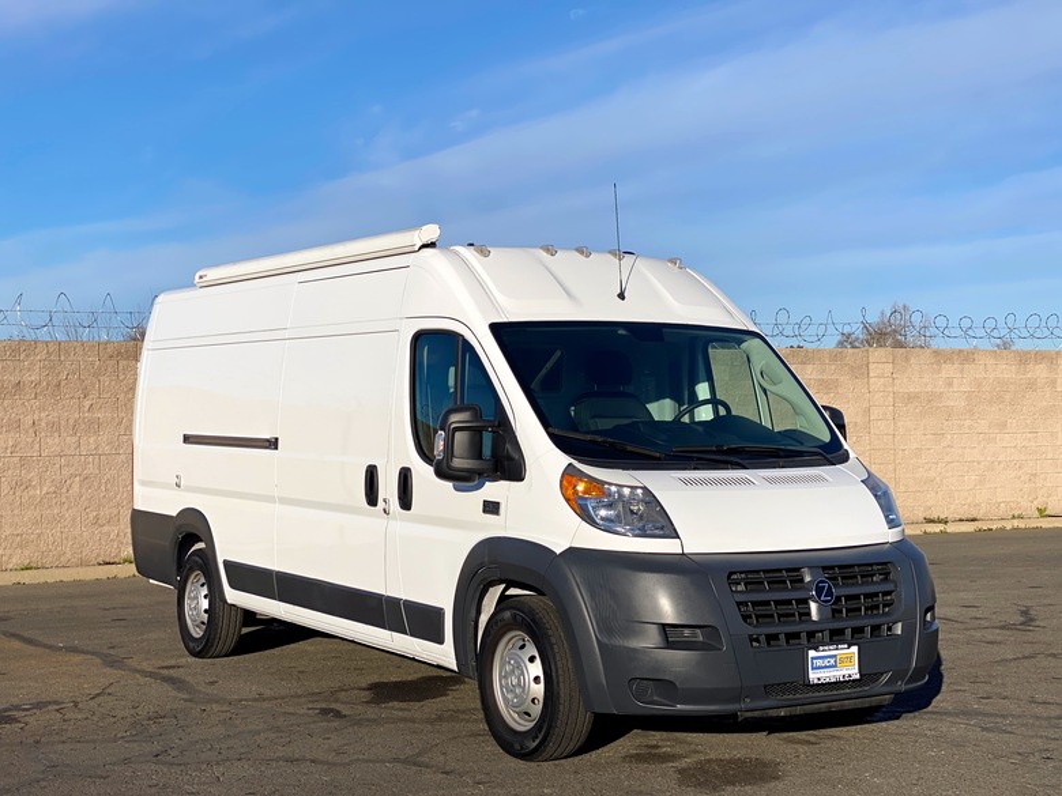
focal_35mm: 52
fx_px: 1595
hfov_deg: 36.8
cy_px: 398
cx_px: 531
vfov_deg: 28.0
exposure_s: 1/3425
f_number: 2
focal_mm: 6
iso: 25
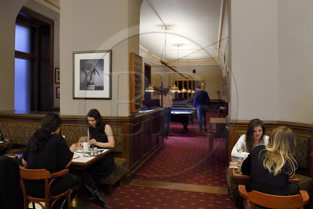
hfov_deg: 73.8
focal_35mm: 24
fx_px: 209
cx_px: 156
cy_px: 104
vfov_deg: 53.1
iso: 1600
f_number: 4.5
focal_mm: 24
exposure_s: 1/15
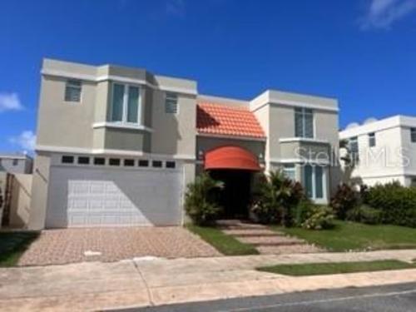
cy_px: 156
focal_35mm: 26
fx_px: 312
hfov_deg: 67.3
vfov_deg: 53.1
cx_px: 208
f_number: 1.5
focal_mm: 5.7
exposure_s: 1/6579
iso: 50
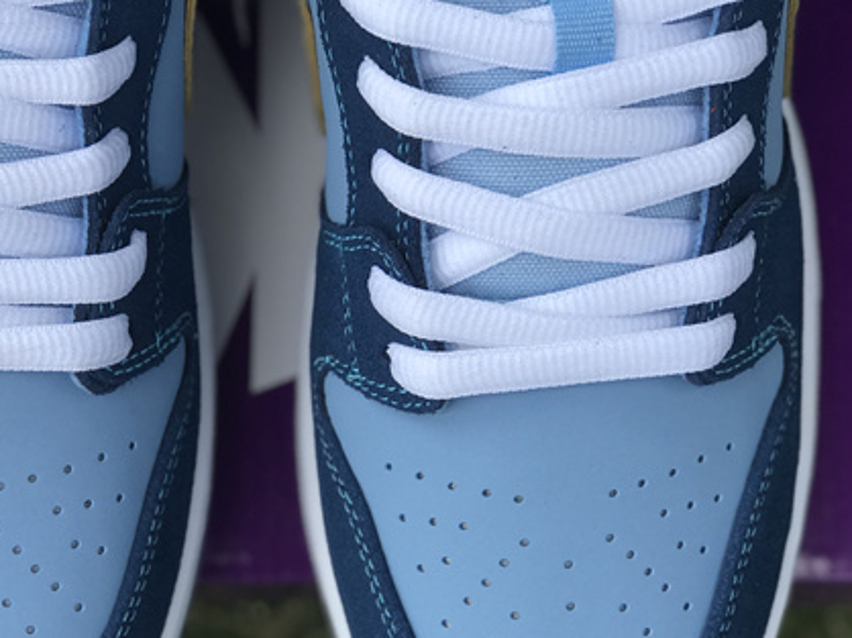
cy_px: 411
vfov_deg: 14.6
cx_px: 255
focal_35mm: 101
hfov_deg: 19.4
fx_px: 2484
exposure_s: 1/282
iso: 20
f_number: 2.8
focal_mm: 6.6
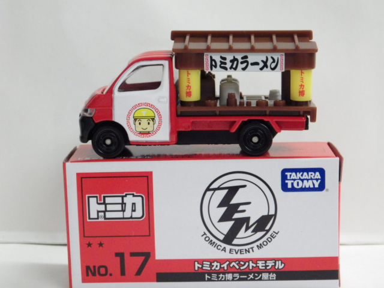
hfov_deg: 22.5
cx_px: 192
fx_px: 965
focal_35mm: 87
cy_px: 144
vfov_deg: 17.0
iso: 800
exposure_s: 1/50
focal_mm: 15.6
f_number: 4.4
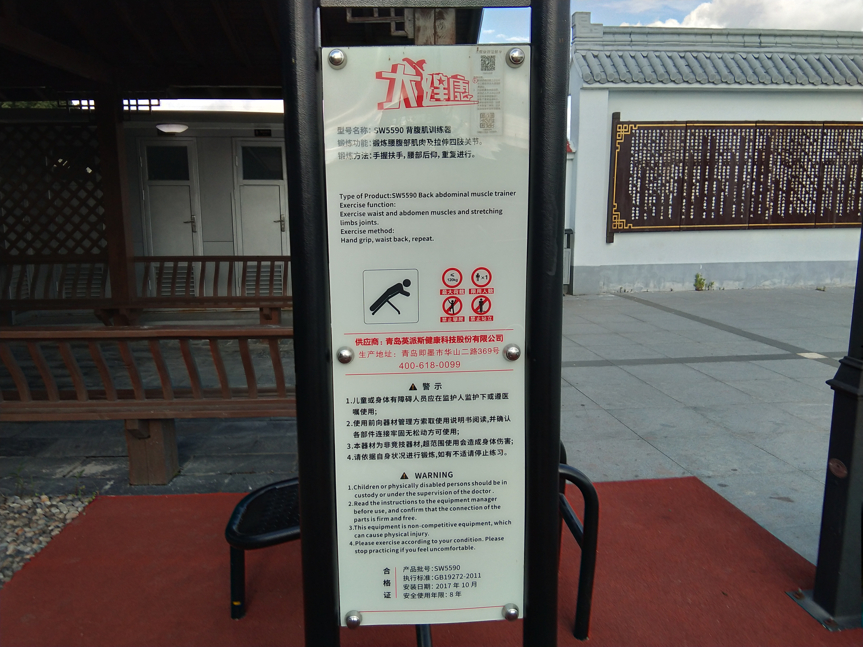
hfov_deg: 58.4
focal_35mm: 31
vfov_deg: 45.4
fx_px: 773
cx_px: 432
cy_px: 324
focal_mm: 3.69
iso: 50
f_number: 2.2
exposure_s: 1/305
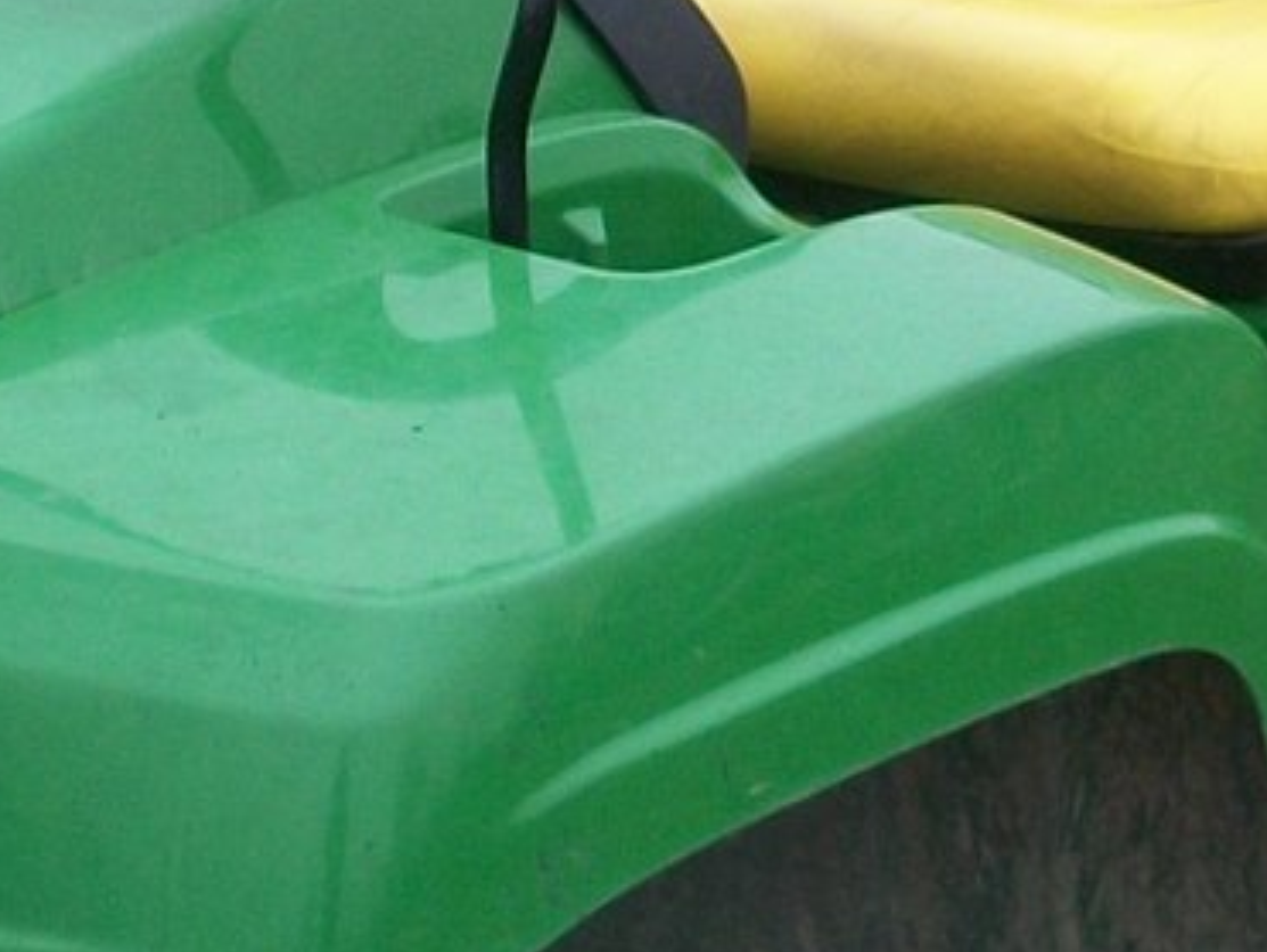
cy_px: 201
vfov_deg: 7.7
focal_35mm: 193
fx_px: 7071
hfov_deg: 10.2
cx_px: 973
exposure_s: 1/50
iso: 80
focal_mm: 6.3
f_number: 3.1
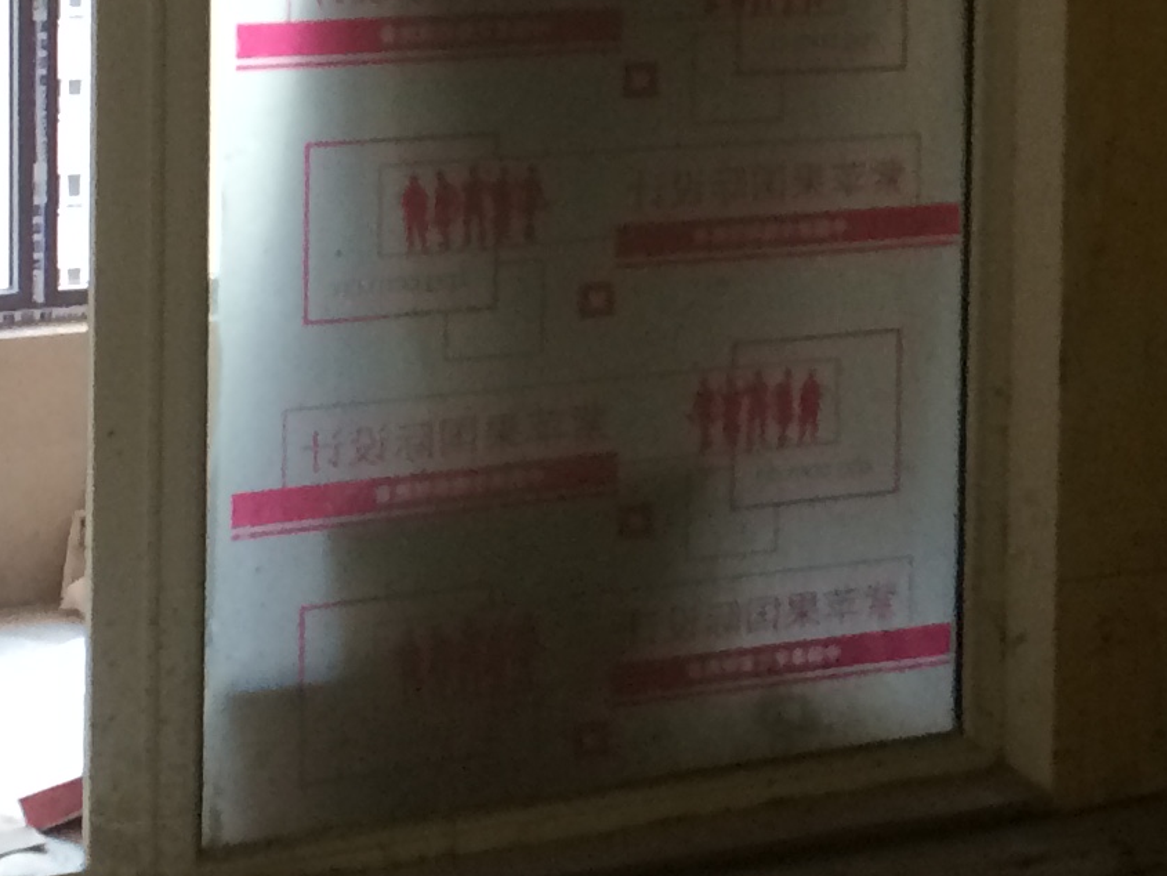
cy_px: -109
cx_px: 1119
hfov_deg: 17.2
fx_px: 3776
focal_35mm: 112
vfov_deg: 13.0
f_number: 2.2
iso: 50
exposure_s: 1/30
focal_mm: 4.15
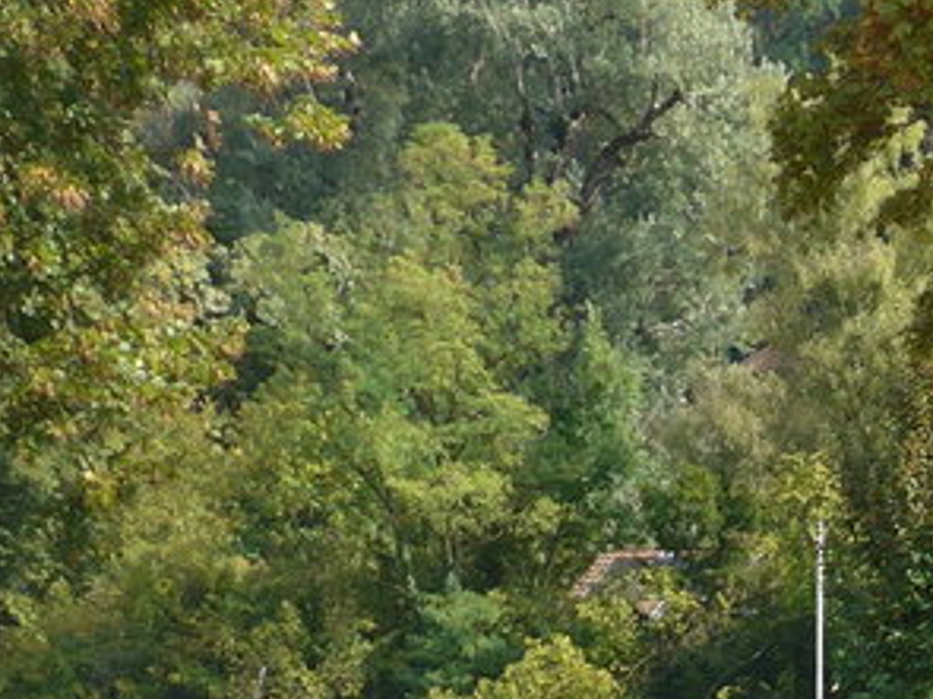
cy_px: 1407
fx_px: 6035
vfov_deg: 6.4
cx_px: 1158
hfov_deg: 8.7
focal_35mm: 224
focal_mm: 11.3
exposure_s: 1/400
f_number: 3.4
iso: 80
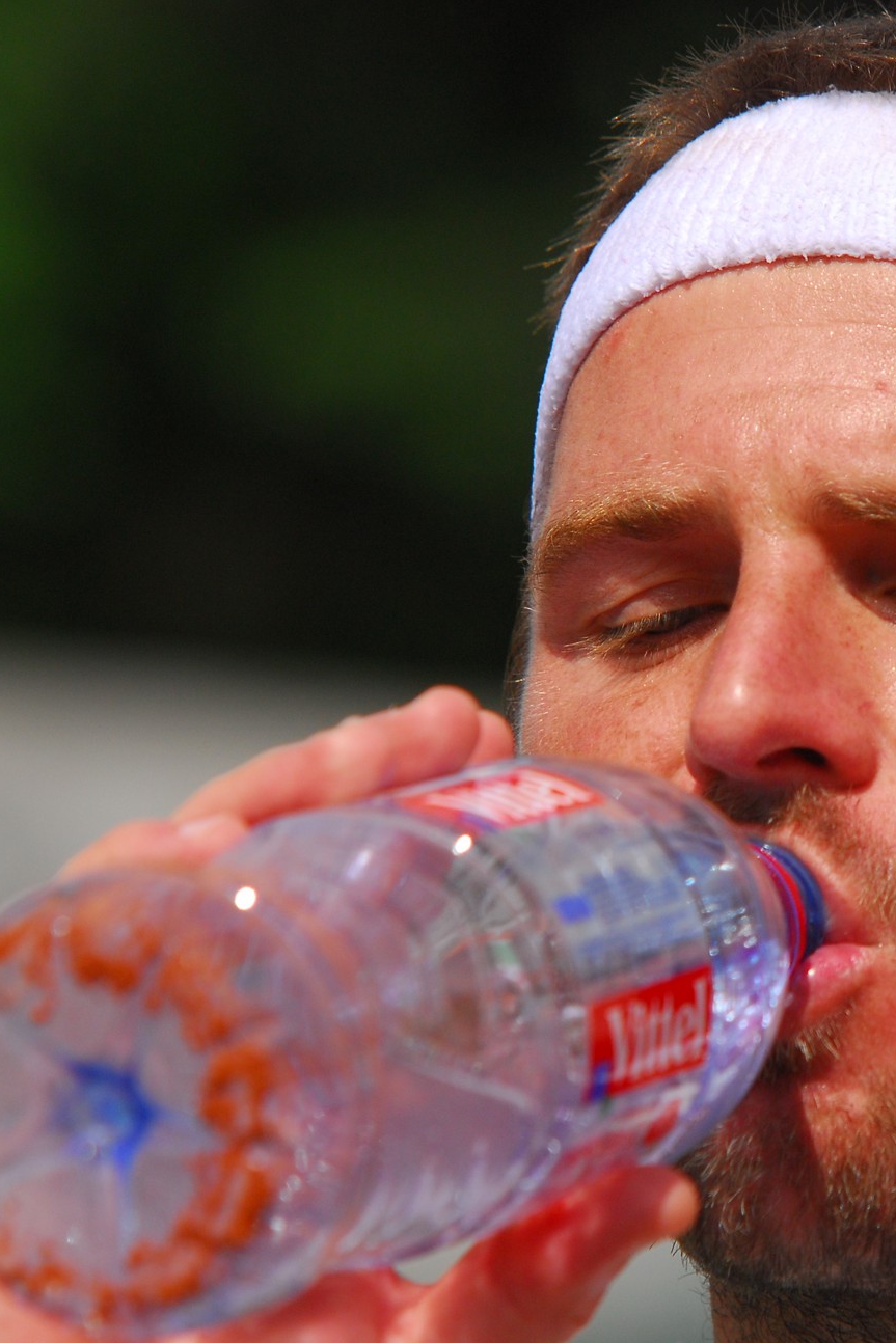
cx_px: 911
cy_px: 672
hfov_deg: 3.3
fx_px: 15516
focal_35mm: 416
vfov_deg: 5.0
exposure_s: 1/2500
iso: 320
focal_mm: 185
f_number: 5.6
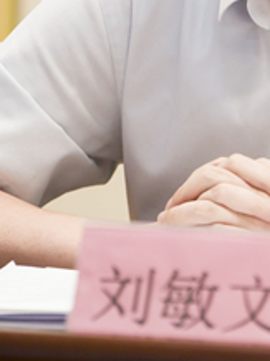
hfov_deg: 2.5
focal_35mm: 596
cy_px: -46
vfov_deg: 3.3
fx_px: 6210
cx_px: 283
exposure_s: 1/320
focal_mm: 180
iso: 800
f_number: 3.2
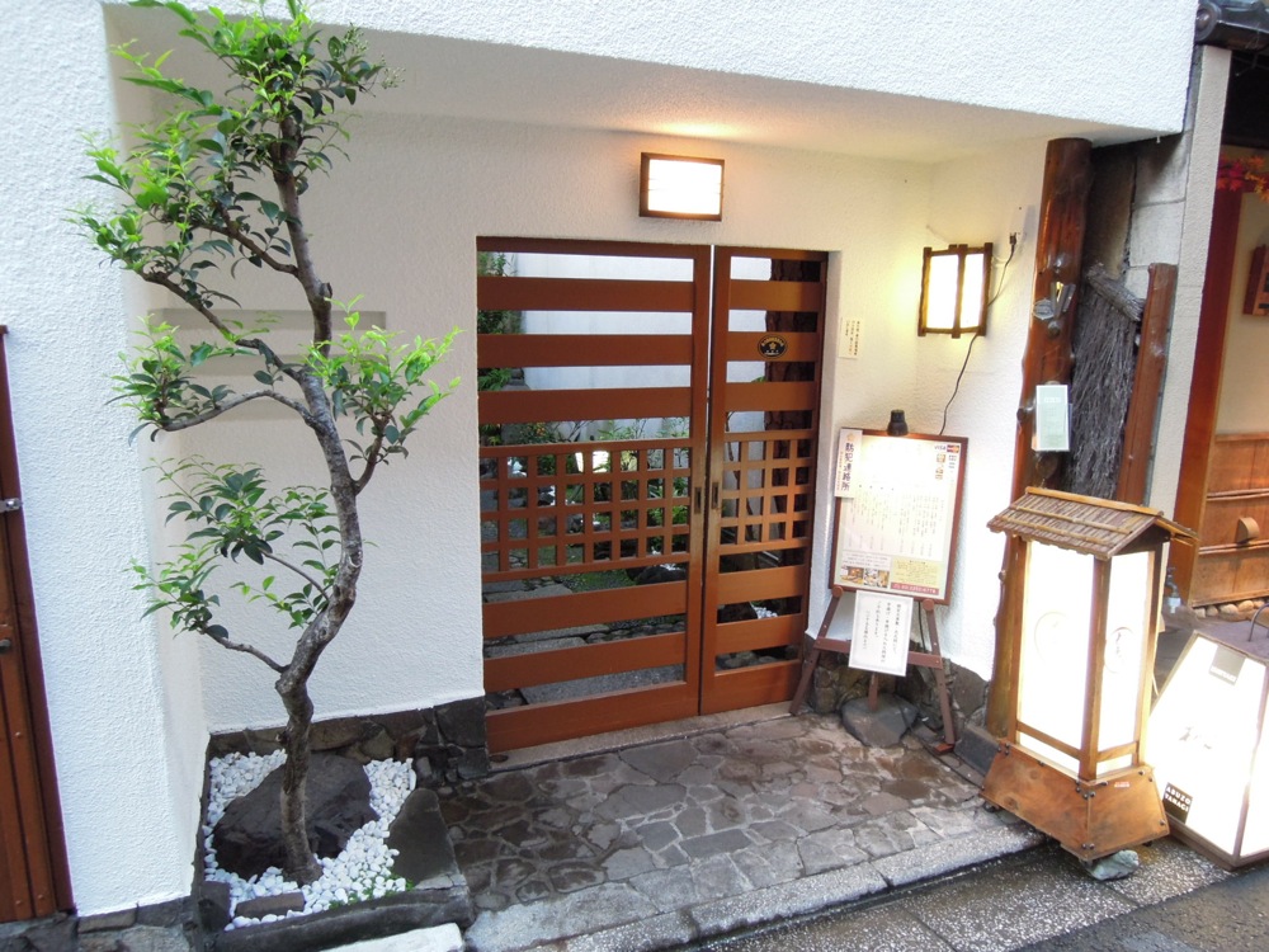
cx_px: 634
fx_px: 880
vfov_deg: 56.8
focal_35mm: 24
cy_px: 476
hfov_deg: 71.6
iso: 360
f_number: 2.8
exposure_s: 1/30
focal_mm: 4.3
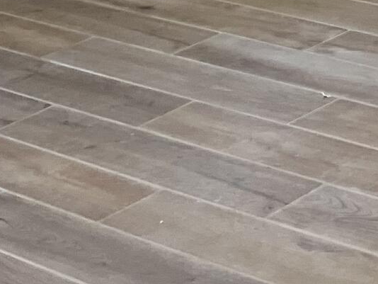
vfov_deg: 9.2
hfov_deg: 11.8
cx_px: 808
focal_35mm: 146
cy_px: -392
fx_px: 1595
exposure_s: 1/120
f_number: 1.6
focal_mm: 5.1
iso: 125
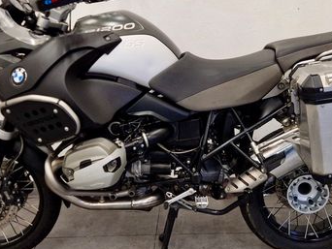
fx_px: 413
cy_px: 91
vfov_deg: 33.4
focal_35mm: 43
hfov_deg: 43.7
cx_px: 191
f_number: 1.8
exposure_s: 1/100
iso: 400
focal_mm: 5.4
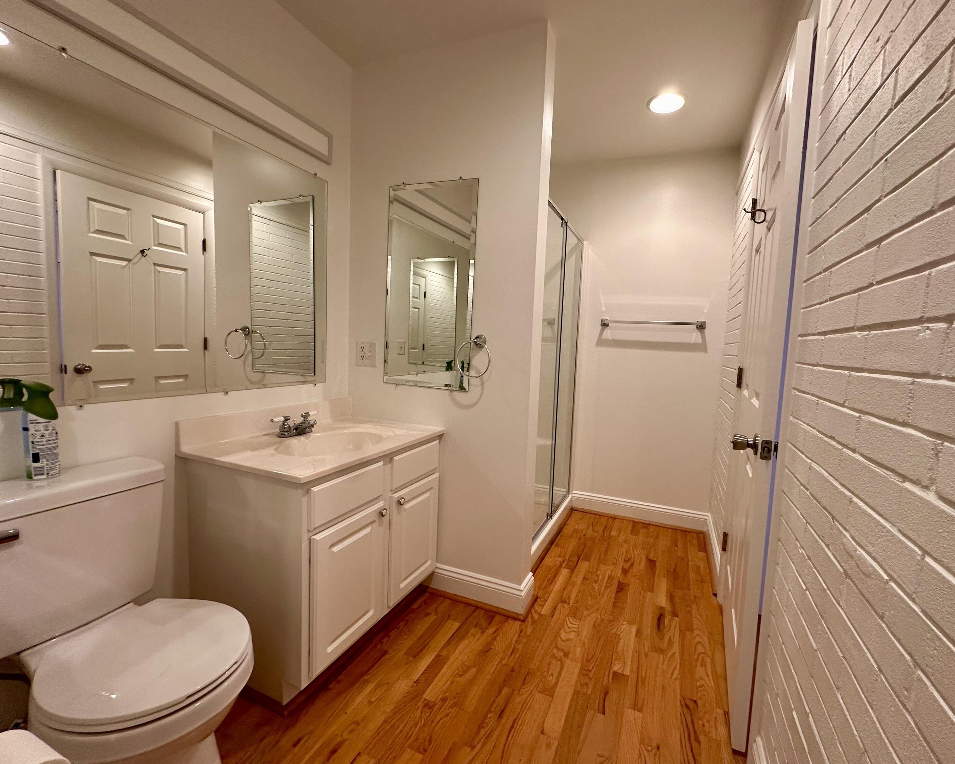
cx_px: 510
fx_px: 424
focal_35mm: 15
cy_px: 381
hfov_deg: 96.6
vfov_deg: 84.0
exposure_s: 1/120
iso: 200
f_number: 2.2
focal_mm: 2.22
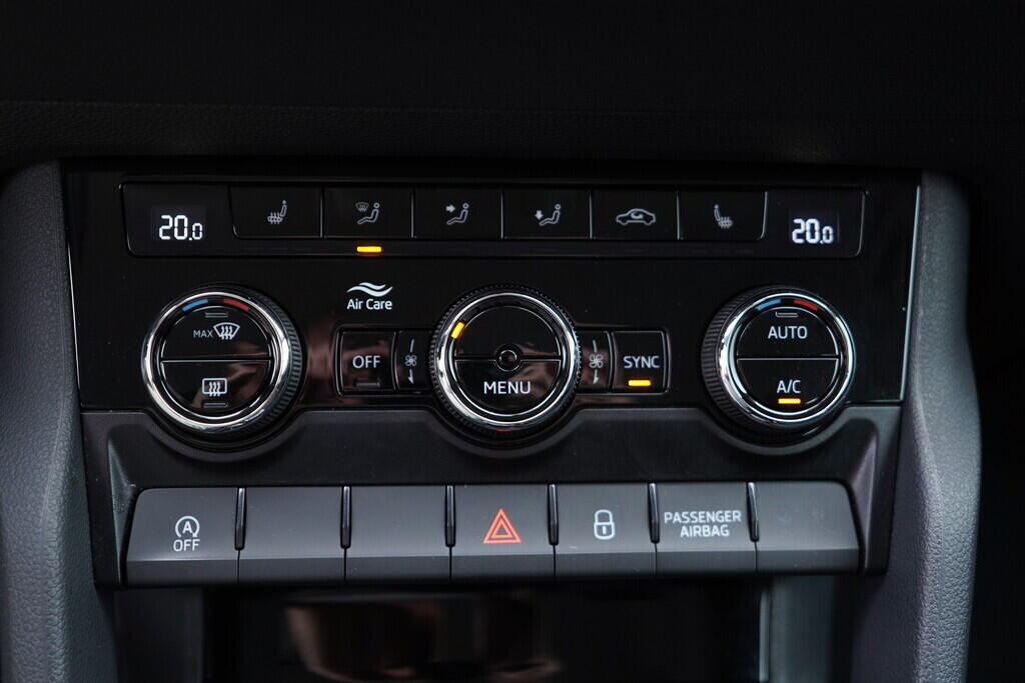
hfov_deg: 53.1
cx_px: 512
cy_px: 342
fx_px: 1025
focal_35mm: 36
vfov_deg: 36.9
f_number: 2.8
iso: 500
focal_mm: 24
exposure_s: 1/40
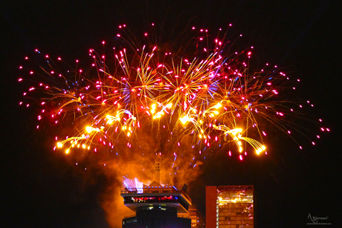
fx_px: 646
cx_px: 171
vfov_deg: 20.0
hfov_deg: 29.6
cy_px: 114
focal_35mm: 68
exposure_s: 1/13
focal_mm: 25
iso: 3200
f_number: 3.8
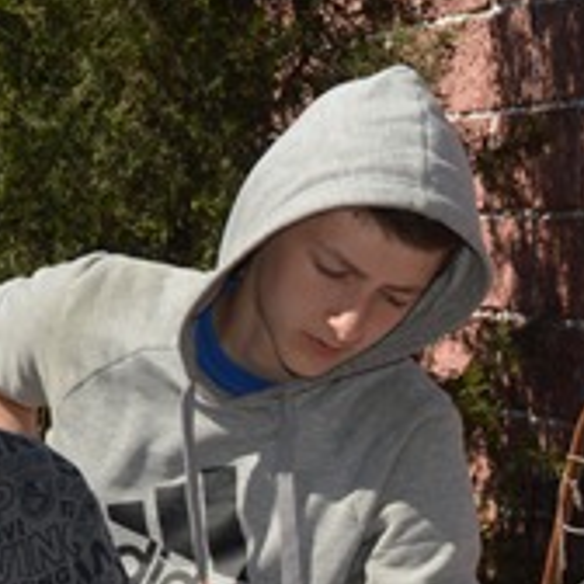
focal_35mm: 109
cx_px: 469
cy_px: 744
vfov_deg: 15.3
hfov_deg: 15.9
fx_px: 2080
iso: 100
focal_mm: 18
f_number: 11
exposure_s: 1/200
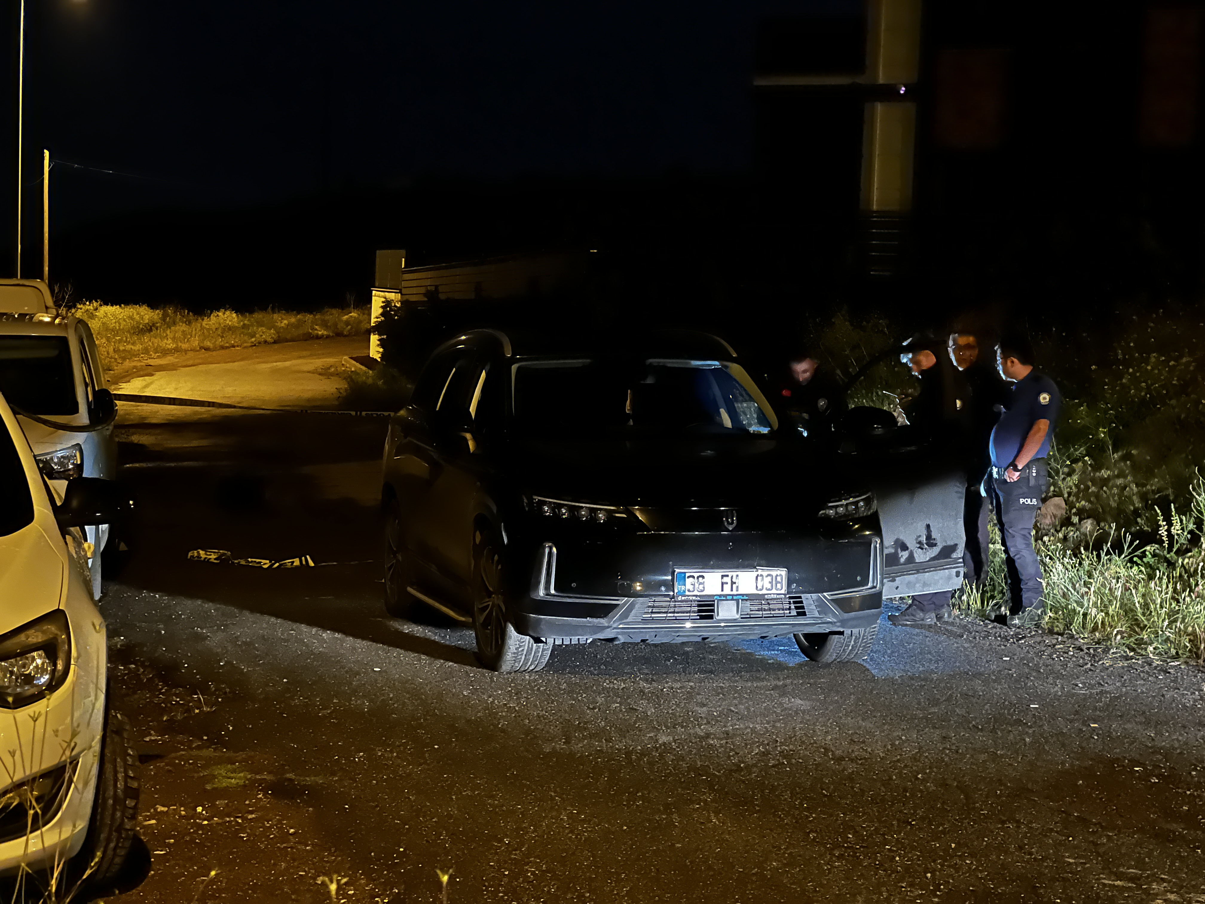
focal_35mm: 77
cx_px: 602
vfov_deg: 19.1
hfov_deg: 25.3
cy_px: 452
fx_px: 2680
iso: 2000
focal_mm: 9
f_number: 2.8
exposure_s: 1/8
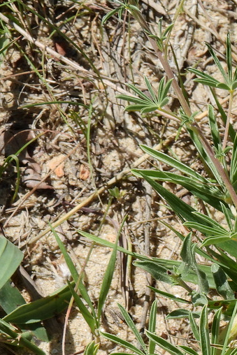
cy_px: 241
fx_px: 5684
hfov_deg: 2.4
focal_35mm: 576
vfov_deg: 3.6
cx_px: 407
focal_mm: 39.3
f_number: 4.5
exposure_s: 1/1000
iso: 100
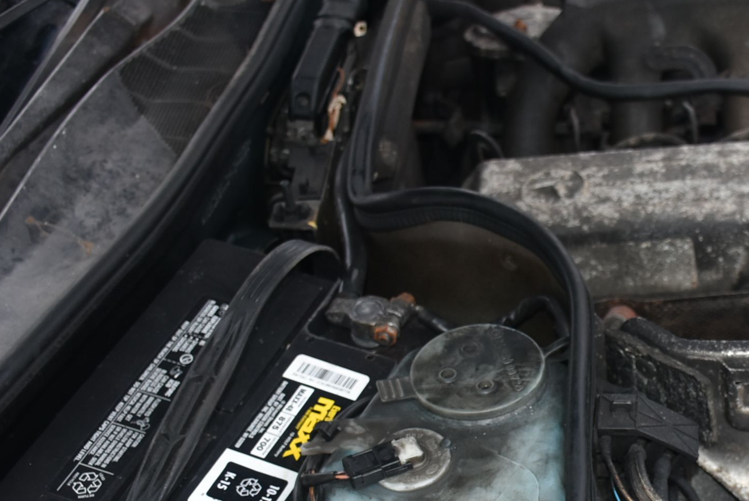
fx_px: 1500
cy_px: 319
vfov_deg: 18.9
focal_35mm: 72
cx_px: 678
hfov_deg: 27.0
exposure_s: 1/60
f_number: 3.8
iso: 400
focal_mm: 23
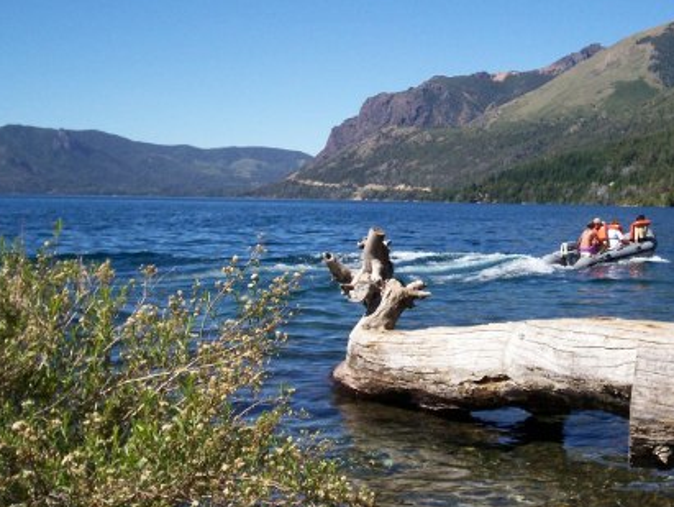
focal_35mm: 56
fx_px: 1091
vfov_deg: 26.0
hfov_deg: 33.9
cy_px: 184
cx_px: 472
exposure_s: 1/657
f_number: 4.5
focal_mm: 5.9
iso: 100
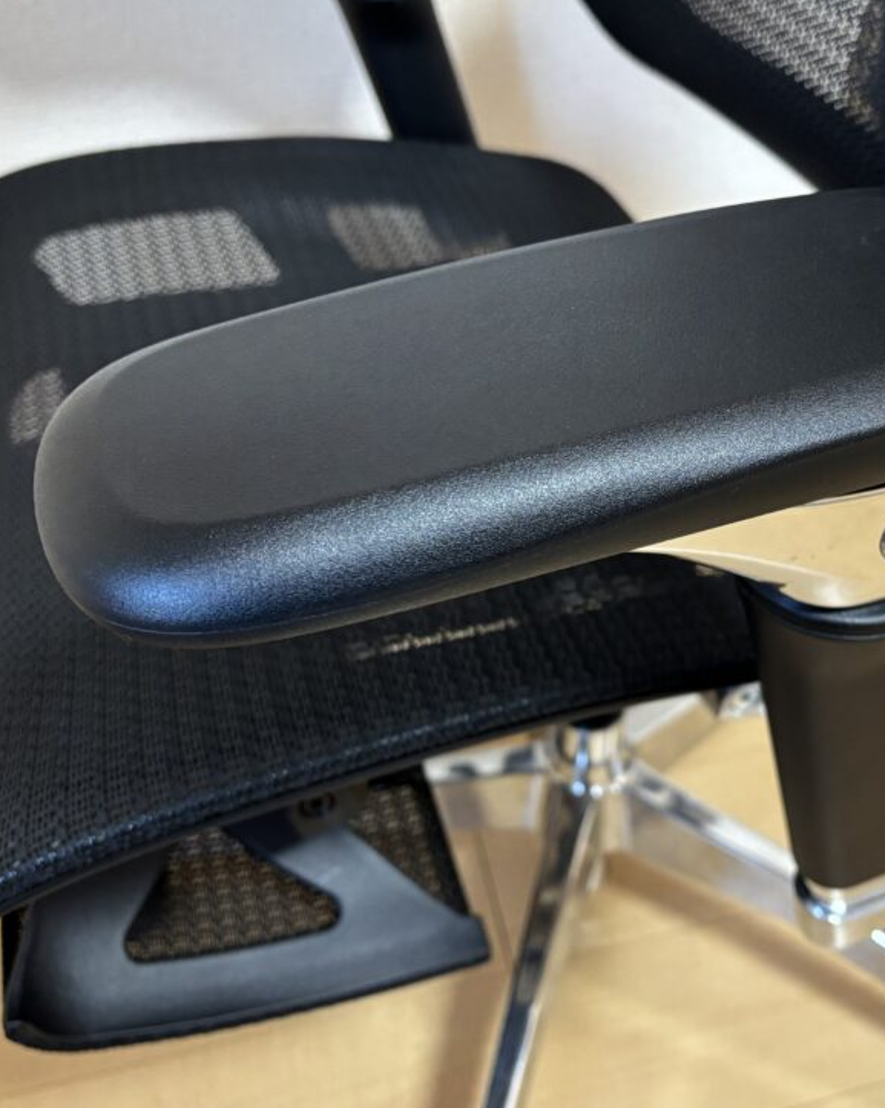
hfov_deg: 40.6
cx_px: 586
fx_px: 1179
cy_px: 528
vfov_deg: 50.3
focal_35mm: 36
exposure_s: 1/60
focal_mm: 5.96
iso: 250
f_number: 1.6
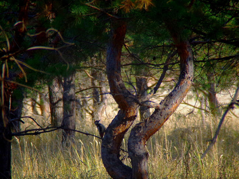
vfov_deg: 2.8
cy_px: 123
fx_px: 3686
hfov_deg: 3.7
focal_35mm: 534
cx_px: 121
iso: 400
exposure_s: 1/250
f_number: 8
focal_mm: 200
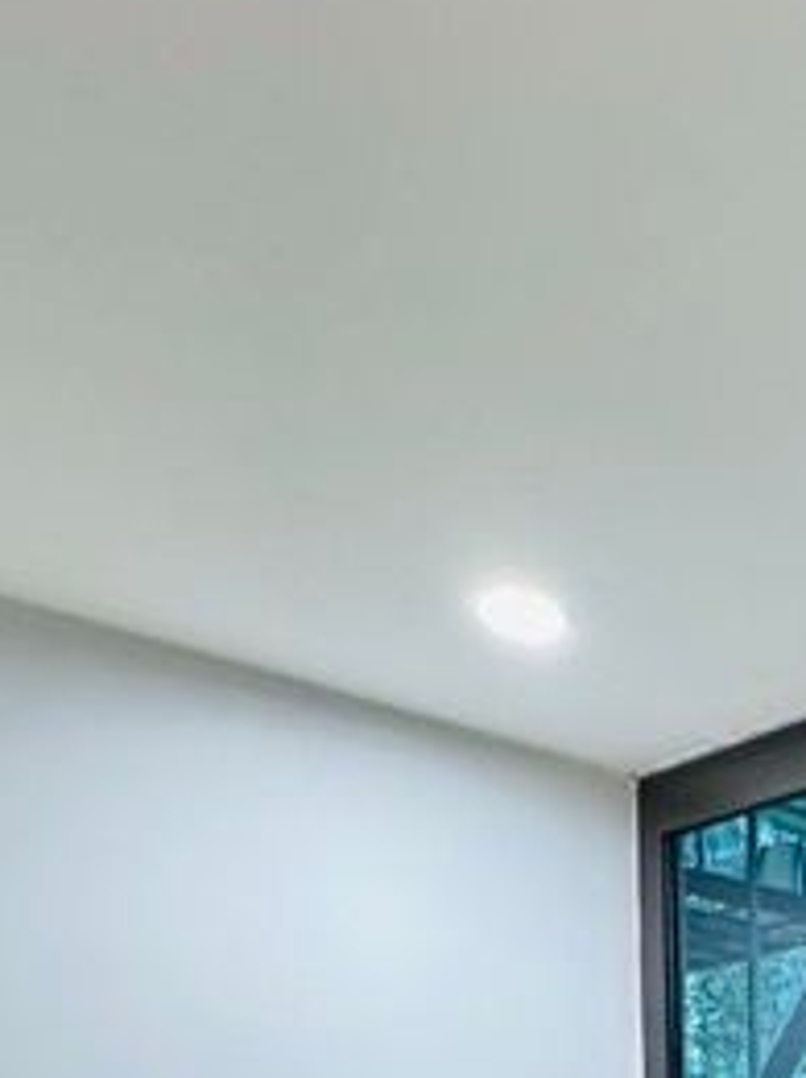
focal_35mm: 55
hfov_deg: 20.9
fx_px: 1712
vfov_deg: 27.1
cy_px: 1524
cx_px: 1319
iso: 500
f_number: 2.2
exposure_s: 1/58
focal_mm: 2.22
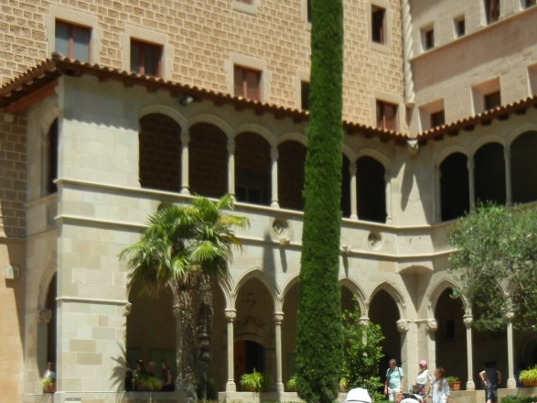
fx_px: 1055
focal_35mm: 68
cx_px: 349
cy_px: 312
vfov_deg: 21.4
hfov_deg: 28.4
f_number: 7.4
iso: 160
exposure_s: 1/312
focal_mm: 7.1
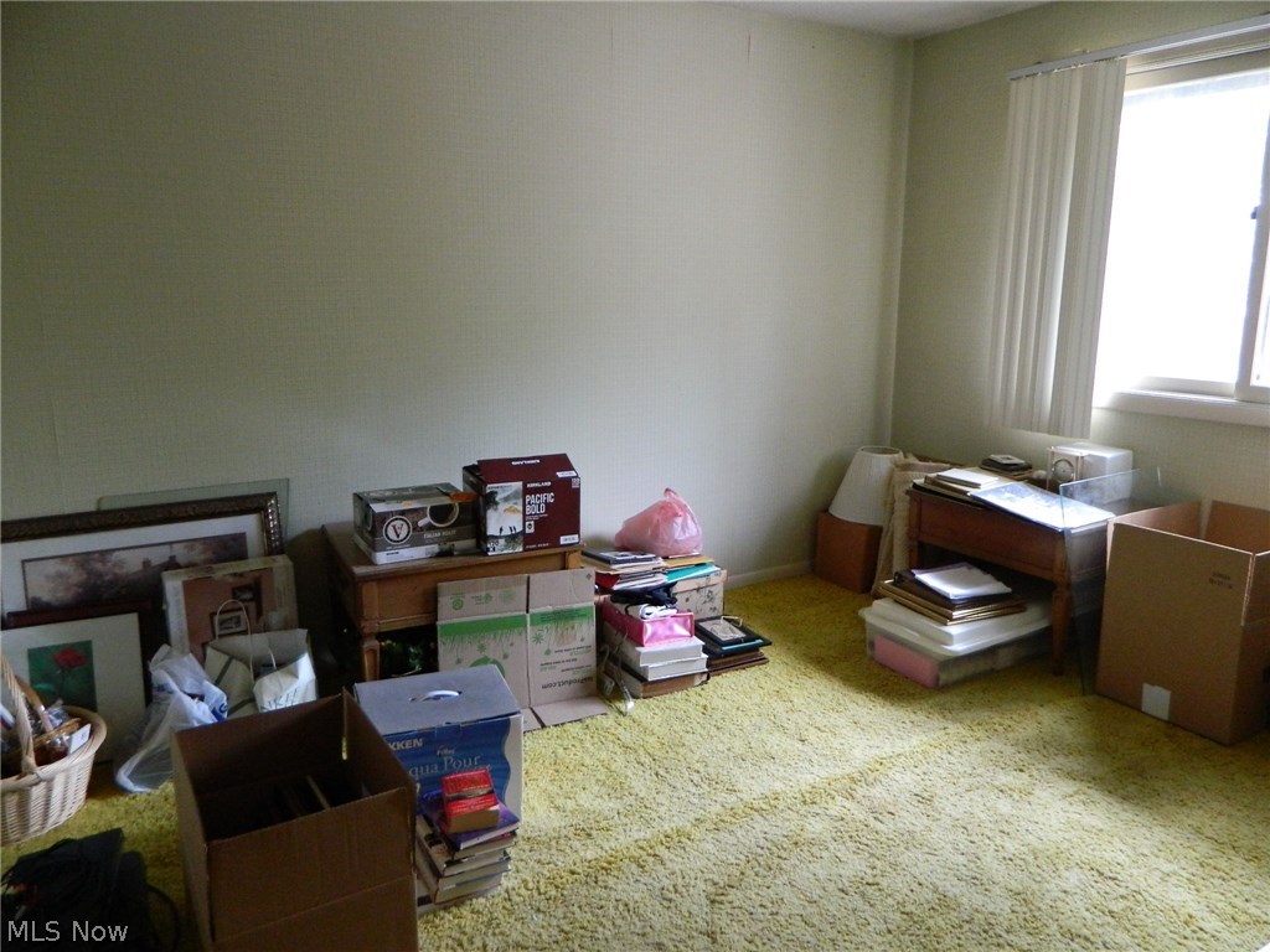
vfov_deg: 54.9
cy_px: 476
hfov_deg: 69.4
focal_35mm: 25
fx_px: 917
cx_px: 635
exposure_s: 1/15
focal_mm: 4.5
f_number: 3.1
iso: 400
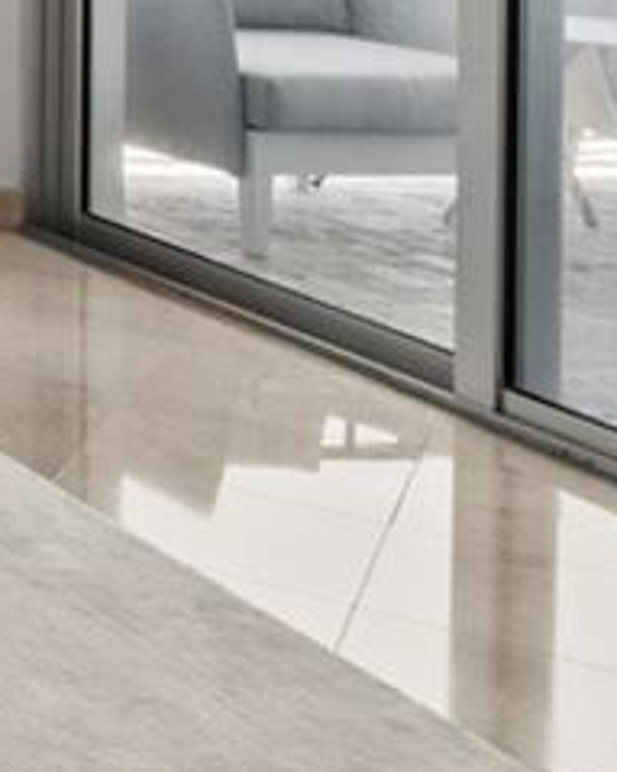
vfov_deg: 19.6
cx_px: -1360
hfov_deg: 10.4
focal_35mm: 88
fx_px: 2010
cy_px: -304
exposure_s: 1/30
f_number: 11
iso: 250
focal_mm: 14
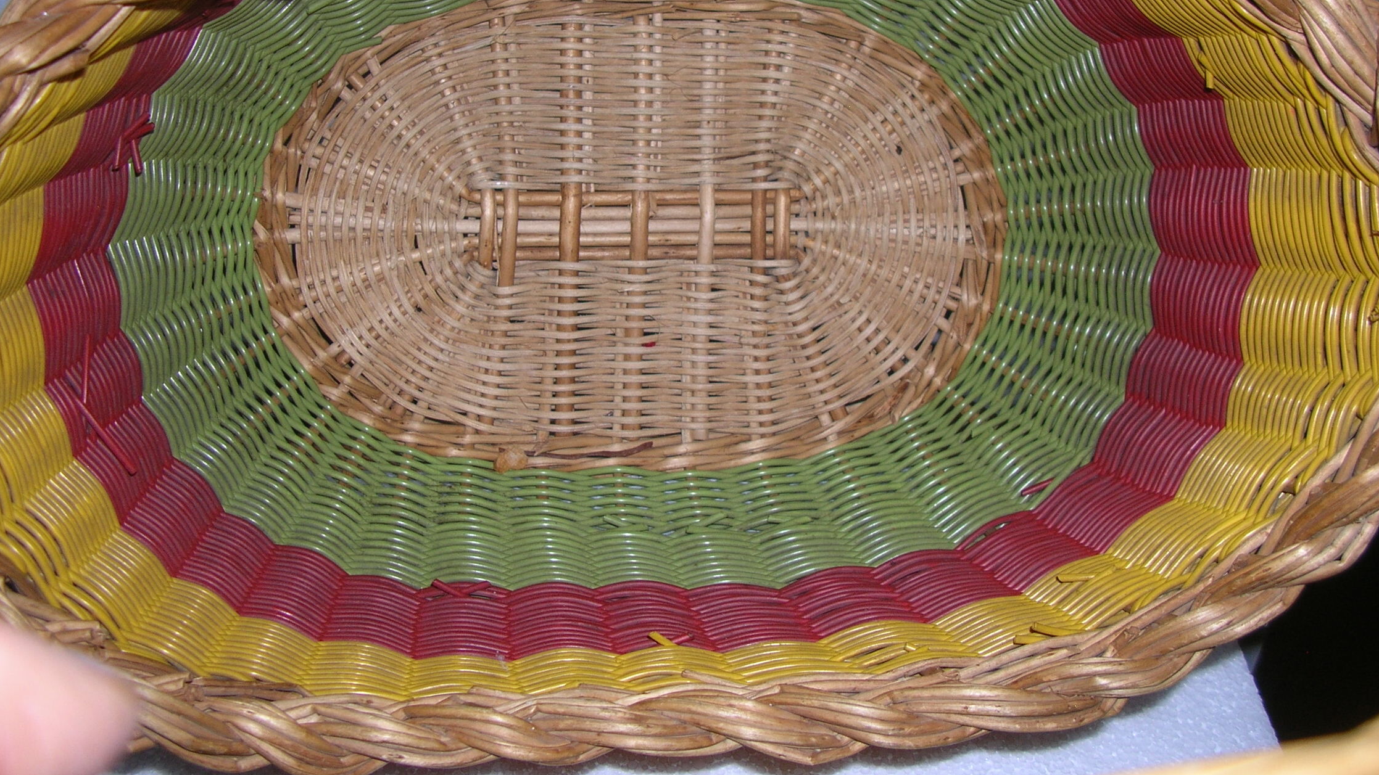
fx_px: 1426
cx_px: 685
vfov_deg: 30.2
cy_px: 261
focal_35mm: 39
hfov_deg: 51.6
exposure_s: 1/60.1
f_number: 2.8
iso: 50
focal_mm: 5.8
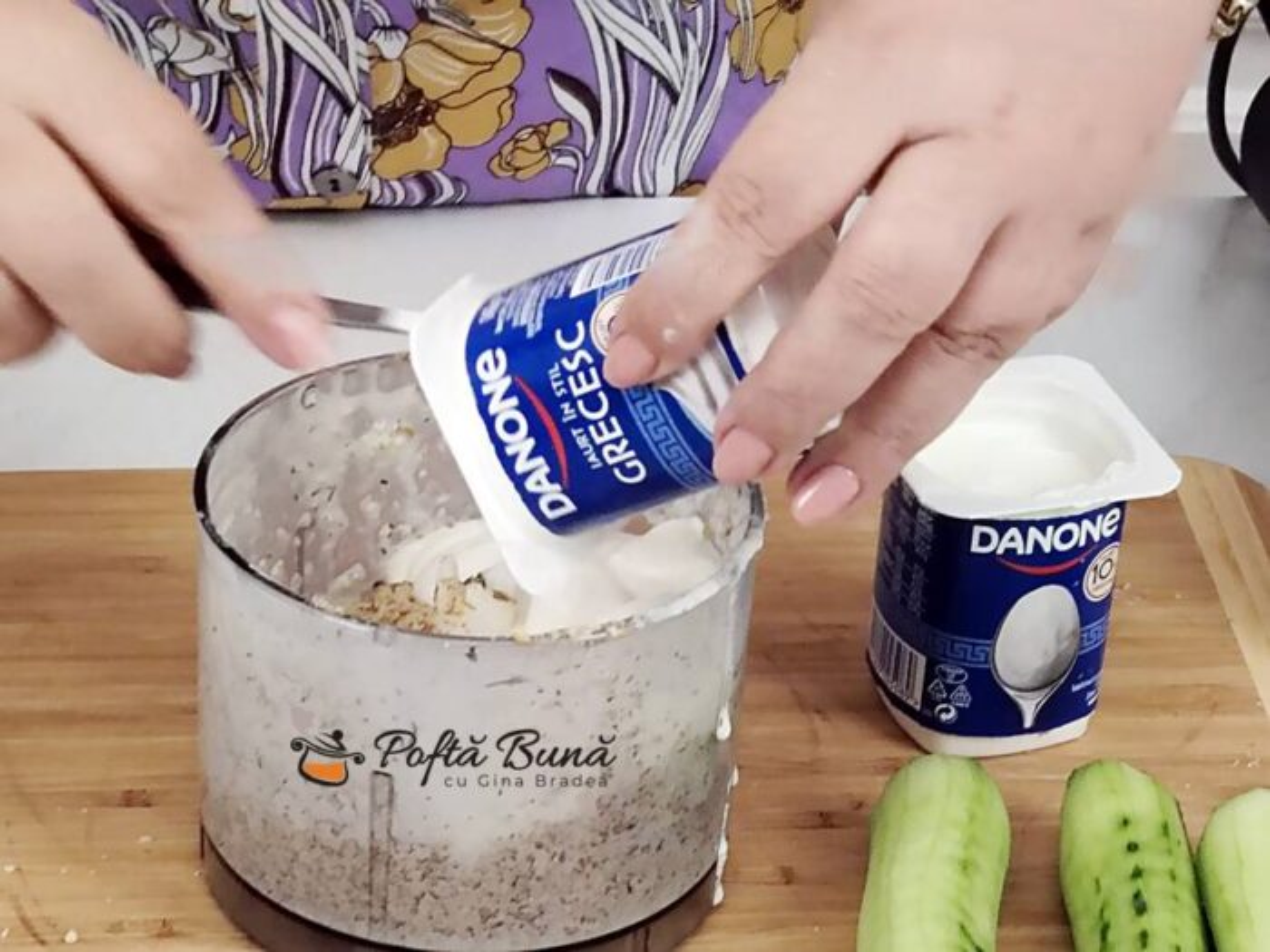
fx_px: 5173
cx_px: 635
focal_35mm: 141
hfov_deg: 14.0
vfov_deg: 10.5
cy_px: 476
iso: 463
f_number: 1.75
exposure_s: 1/50
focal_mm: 5.25
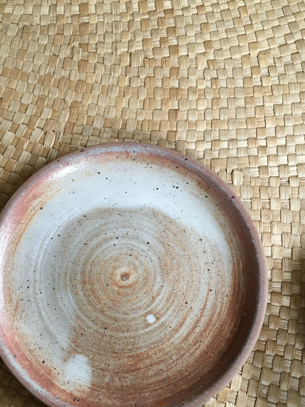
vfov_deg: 51.0
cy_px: 248
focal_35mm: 36
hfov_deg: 39.6
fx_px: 423
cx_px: 133
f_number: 2.2
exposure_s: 1/33
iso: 100
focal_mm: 4.15
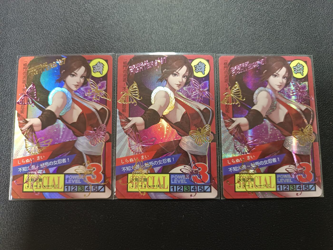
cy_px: 125
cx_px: 166
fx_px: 231
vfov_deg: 56.8
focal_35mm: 24
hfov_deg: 71.6
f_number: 1.7
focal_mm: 5.31
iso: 1138
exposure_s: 1/25
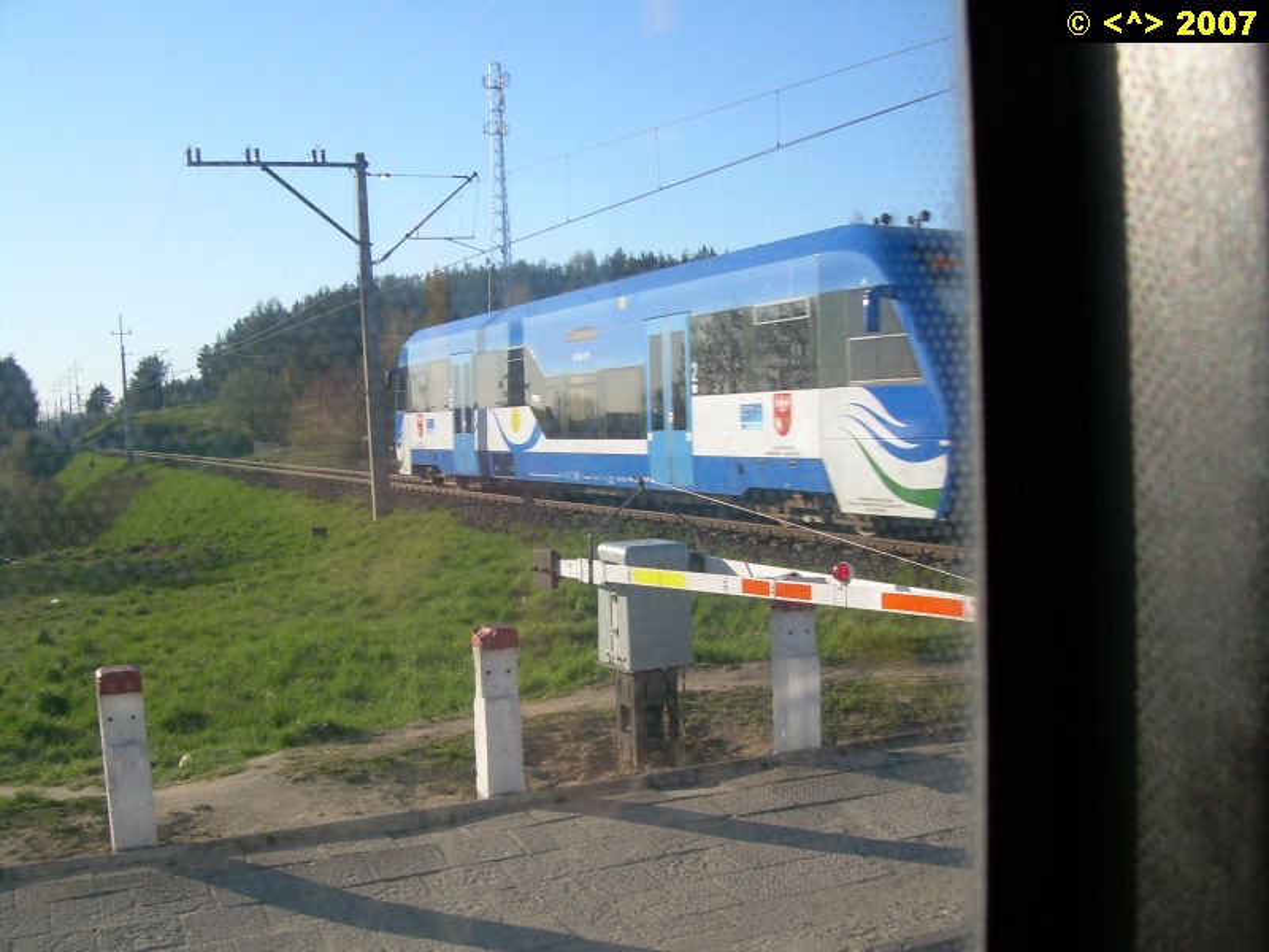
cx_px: 634
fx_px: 1393
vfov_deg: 37.7
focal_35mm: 38
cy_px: 476
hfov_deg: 49.0
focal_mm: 6.3
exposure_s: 1/324
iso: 50
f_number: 4.6
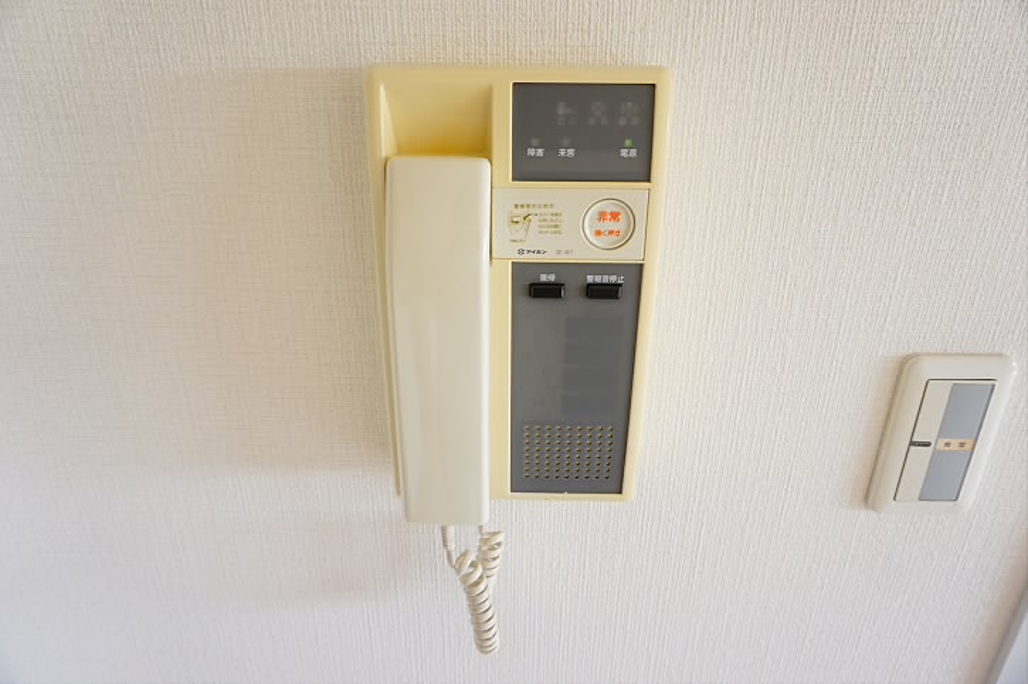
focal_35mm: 24
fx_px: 685
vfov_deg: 53.0
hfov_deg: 73.8
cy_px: 342
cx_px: 514
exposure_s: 1/60
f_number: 4
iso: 250
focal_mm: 16
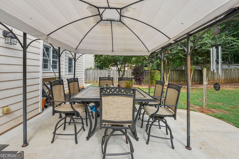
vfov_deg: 75.1
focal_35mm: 16
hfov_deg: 98.2
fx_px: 104
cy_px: 80
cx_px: 120
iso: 320
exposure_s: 1/200
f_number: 8
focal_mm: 15.6
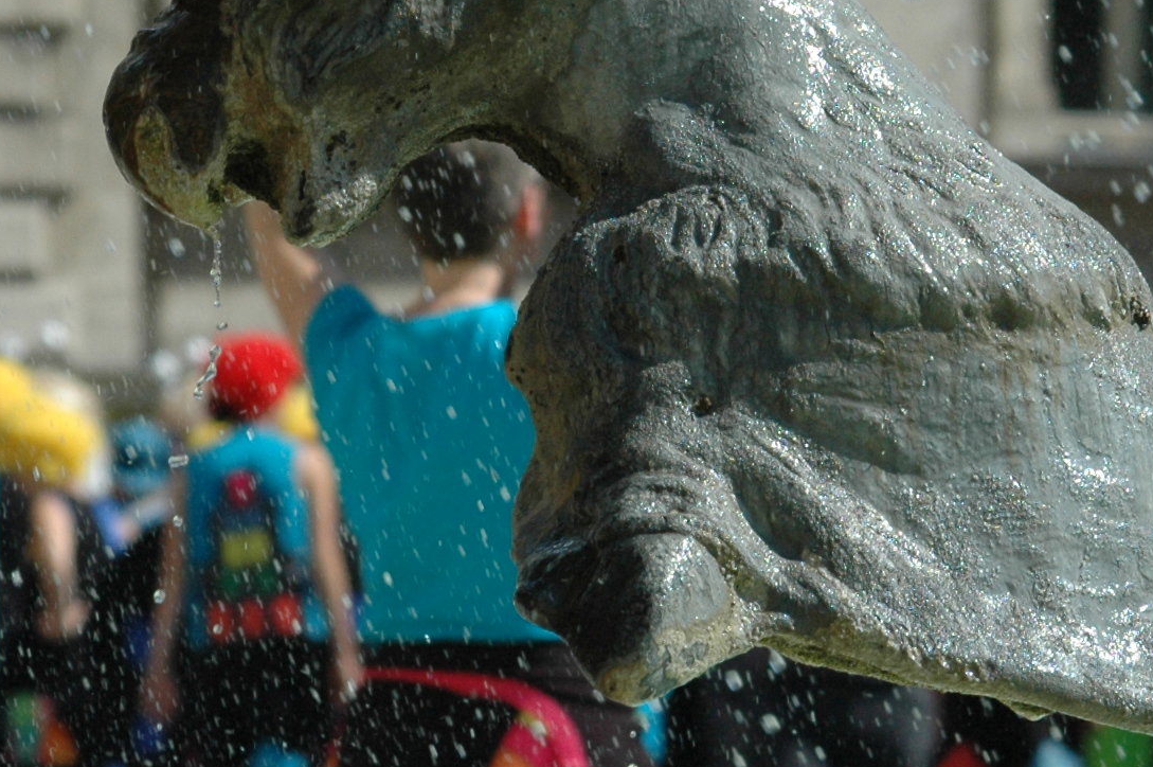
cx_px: 860
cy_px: 222
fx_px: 15903
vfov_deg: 2.8
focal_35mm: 497
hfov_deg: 4.2
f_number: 8
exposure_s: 1/1000
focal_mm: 120
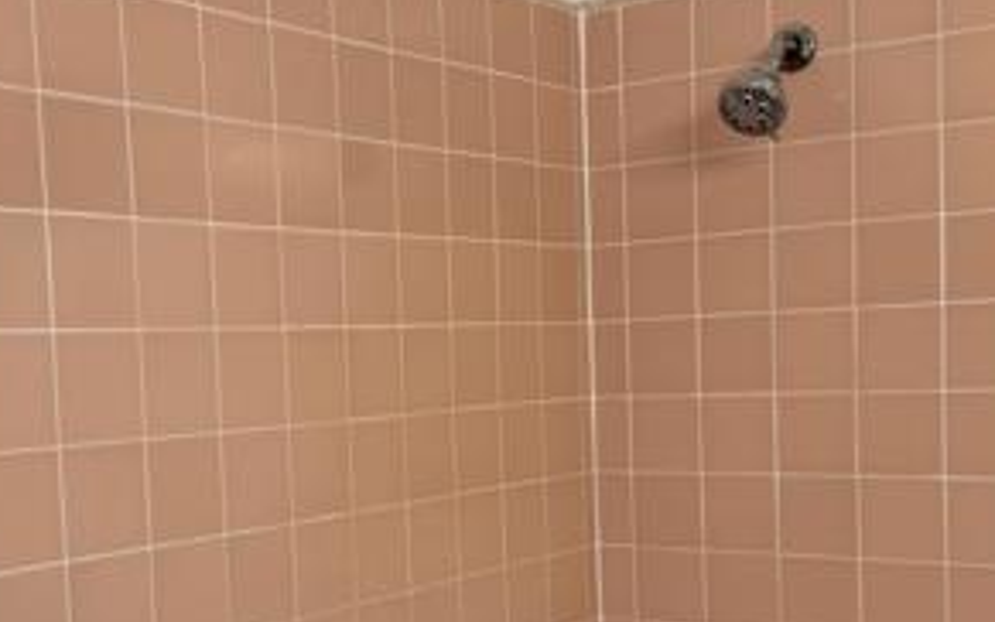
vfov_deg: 22.9
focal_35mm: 56
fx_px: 1519
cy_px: 472
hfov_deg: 36.1
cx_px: 386
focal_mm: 6.76
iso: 100
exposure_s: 1/120
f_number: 1.78
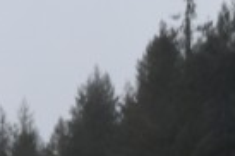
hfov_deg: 6.0
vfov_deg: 4.1
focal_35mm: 326
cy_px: 405
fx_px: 2124
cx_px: -420
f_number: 9
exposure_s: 1/125
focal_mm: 29
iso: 400
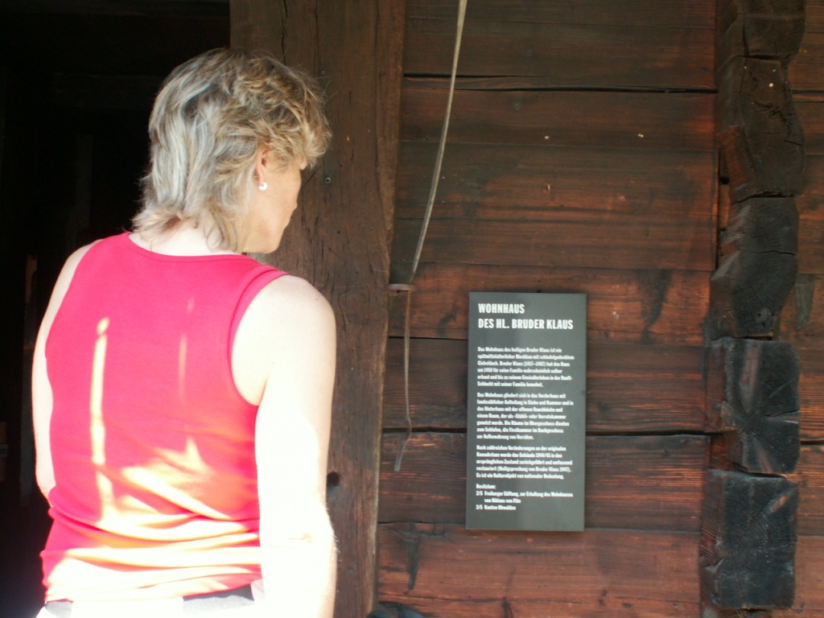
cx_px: 412
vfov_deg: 22.9
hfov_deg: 30.3
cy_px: 309
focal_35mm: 64
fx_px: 1523
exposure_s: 1/40
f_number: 3.2
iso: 50
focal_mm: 10.72
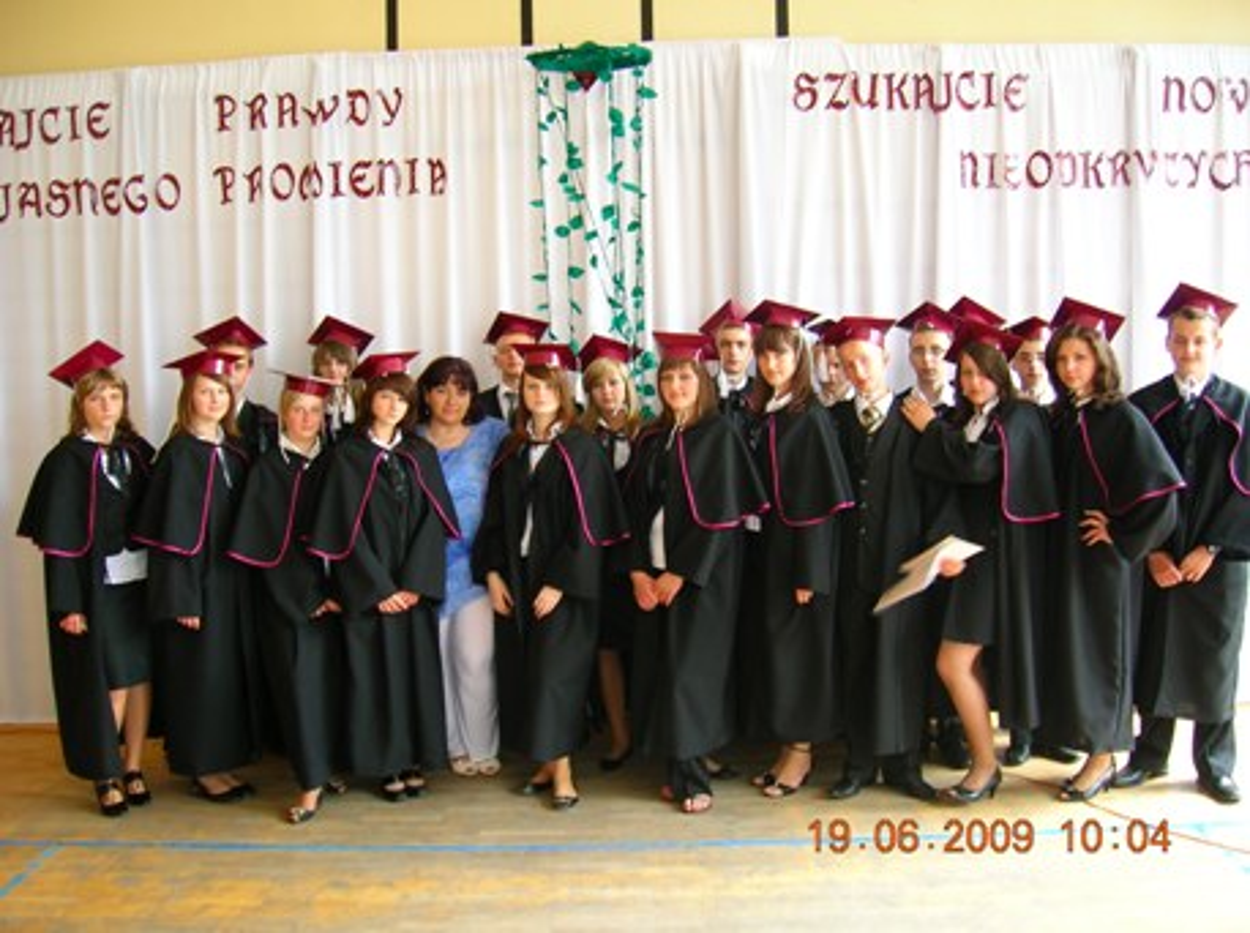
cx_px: 625
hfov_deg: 54.0
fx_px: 1226
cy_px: 466
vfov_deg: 41.7
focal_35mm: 34
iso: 50
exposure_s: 1/11.6
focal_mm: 5.7
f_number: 2.9
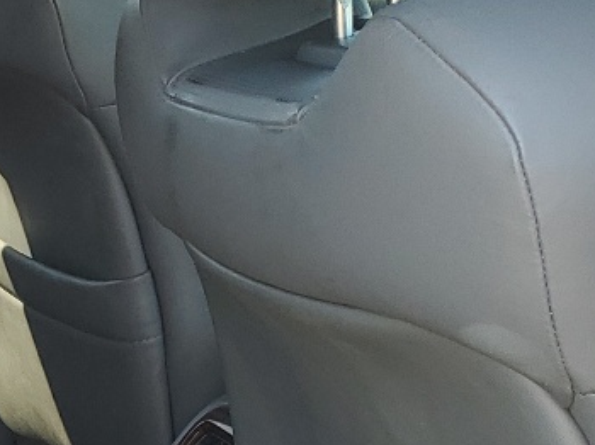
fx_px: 2044
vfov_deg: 11.5
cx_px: -279
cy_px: 795
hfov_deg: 15.4
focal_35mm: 119
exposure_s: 1/217
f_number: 1.5
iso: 50
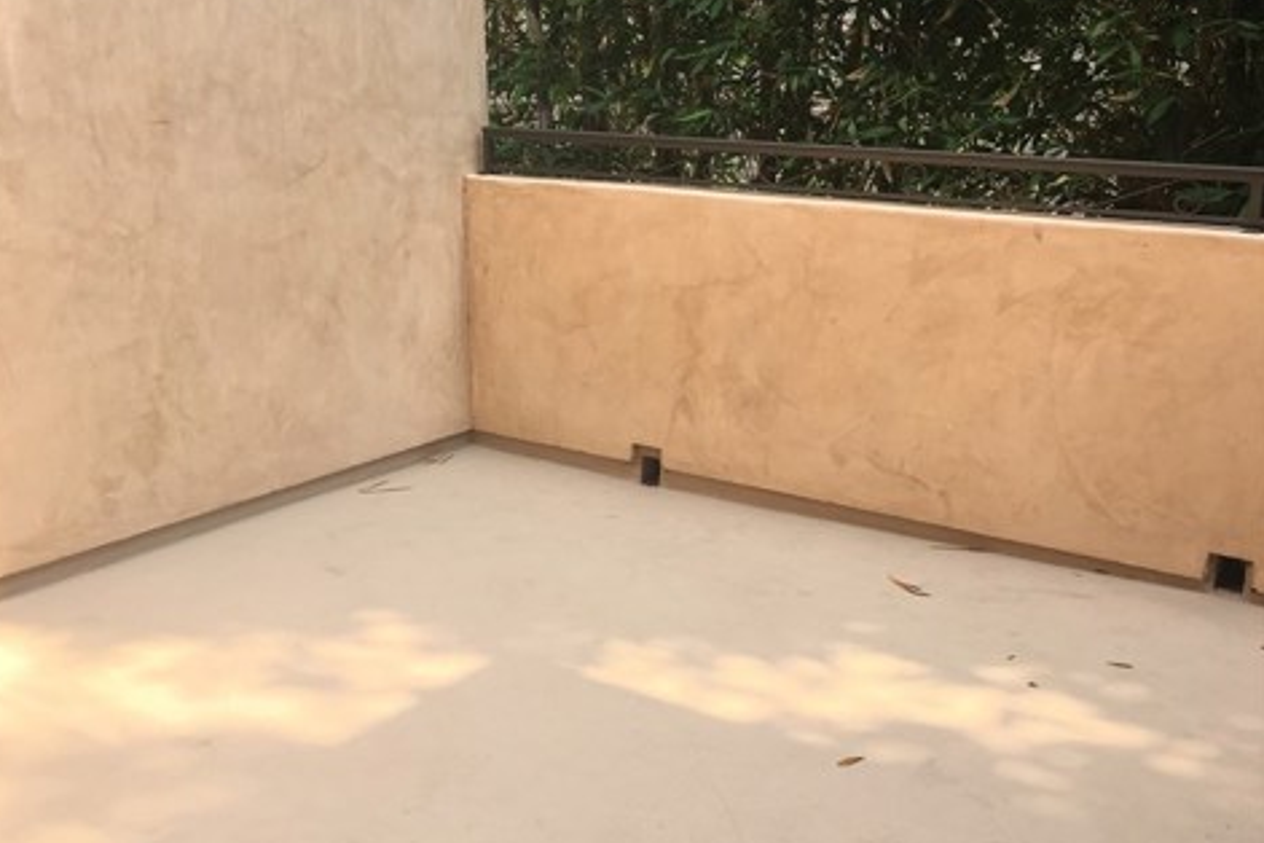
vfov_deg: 32.6
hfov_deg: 47.4
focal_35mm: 41
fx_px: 1439
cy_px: 432
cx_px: 625
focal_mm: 4.15
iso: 25
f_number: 2.2
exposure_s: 1/541
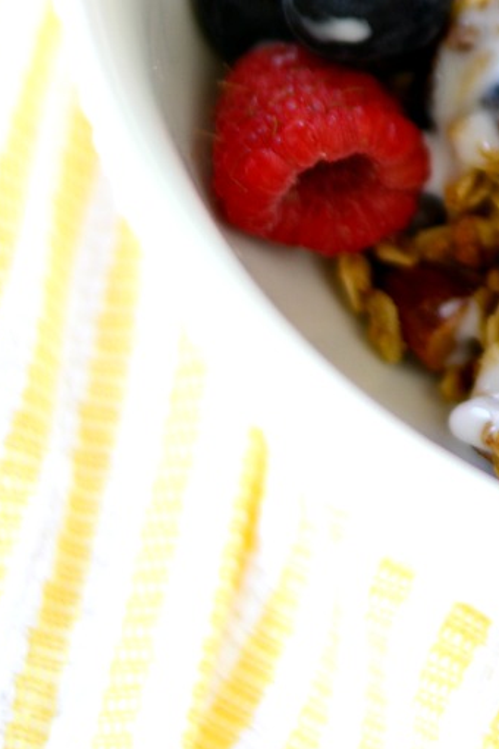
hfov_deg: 6.3
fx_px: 4428
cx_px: 950
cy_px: -227
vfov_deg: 9.5
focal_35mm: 213
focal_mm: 50
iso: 125
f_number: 2.2
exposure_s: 1/80
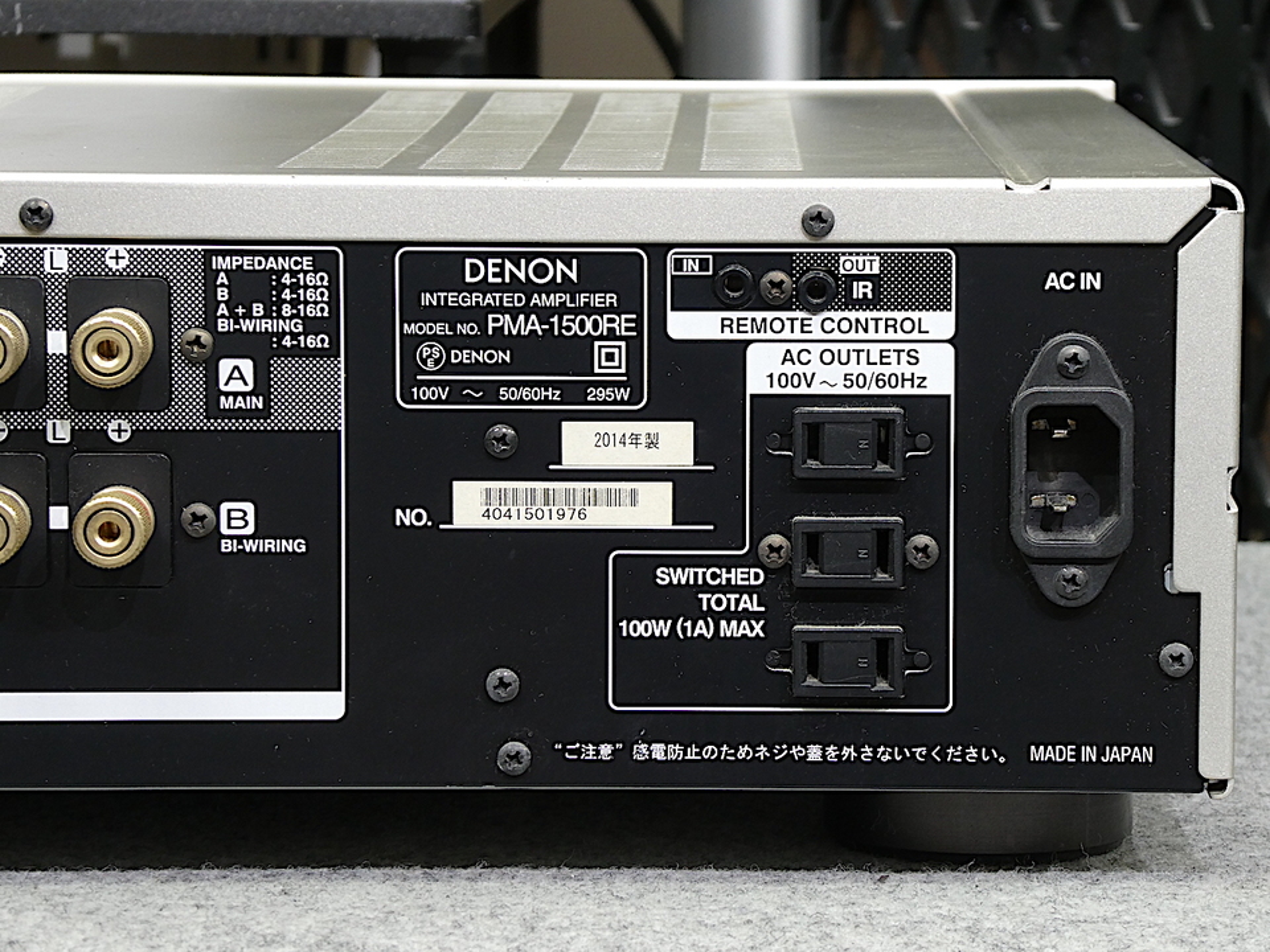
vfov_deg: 10.4
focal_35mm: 143
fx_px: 5246
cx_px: 635
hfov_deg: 13.8
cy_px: 476
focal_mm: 25.6
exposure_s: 1/4
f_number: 5.4
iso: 200
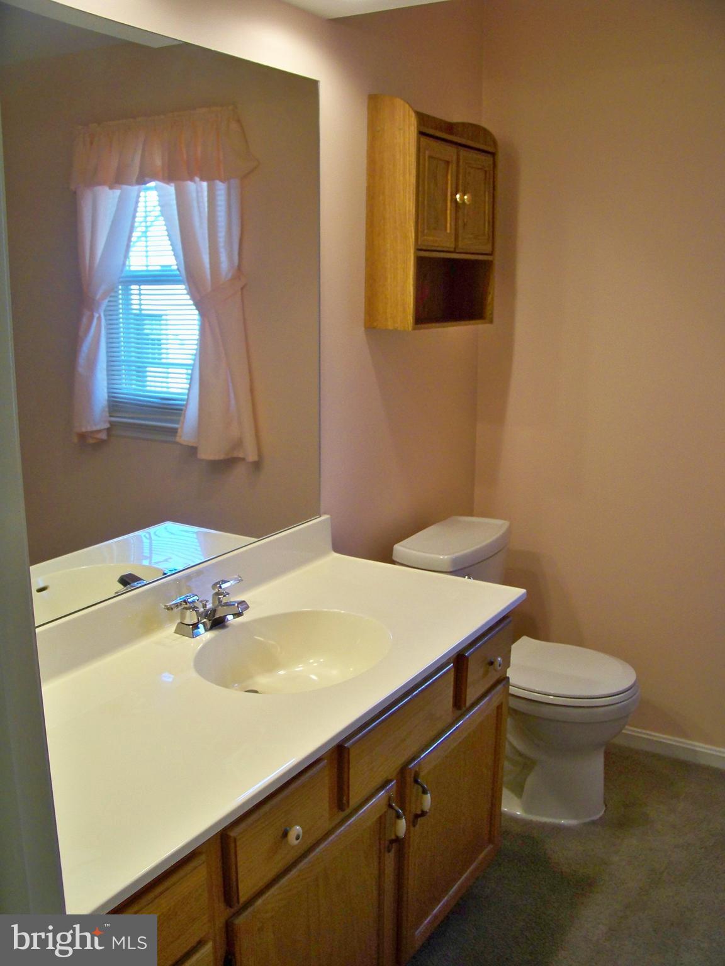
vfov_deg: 55.4
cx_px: 362
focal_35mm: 33
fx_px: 922
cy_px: 483
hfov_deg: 42.9
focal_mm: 5.85
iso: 250
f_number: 2.8
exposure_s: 1/80
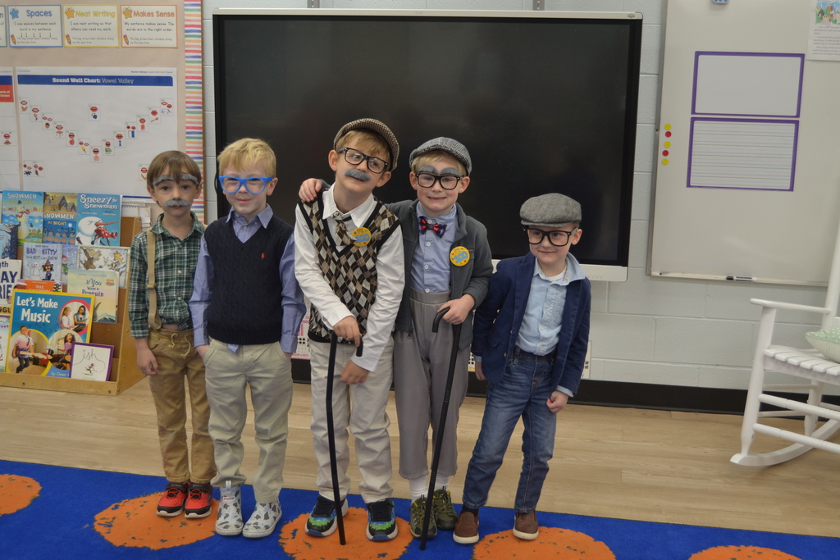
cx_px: 420
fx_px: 980
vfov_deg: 31.9
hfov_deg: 46.4
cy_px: 280
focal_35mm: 42
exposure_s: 1/60
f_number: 4
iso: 450
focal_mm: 28
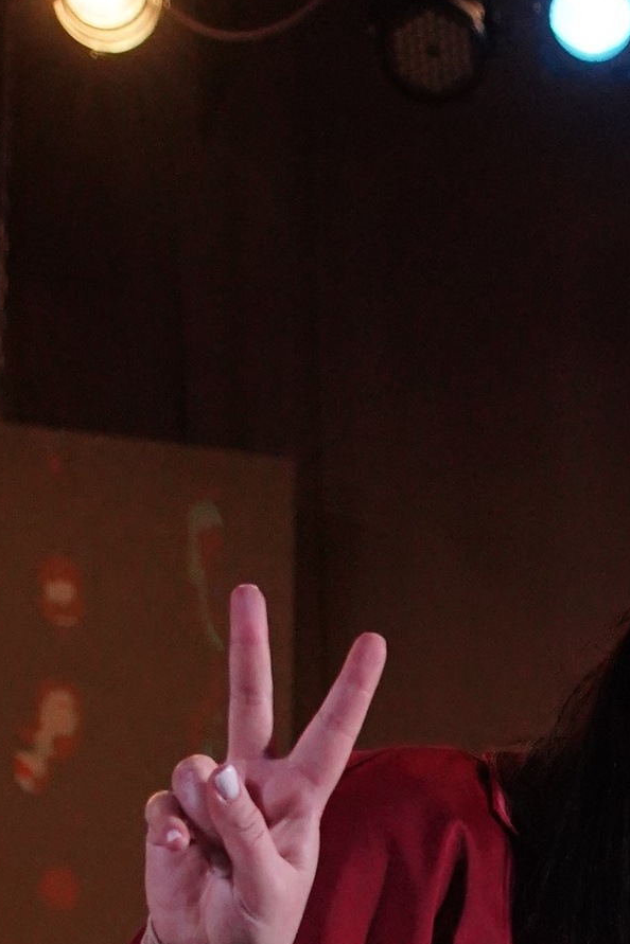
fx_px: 5092
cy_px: 1918
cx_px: 1021
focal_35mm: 194
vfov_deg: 9.8
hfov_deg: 6.9
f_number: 4
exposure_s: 1/640
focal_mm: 45
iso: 3200
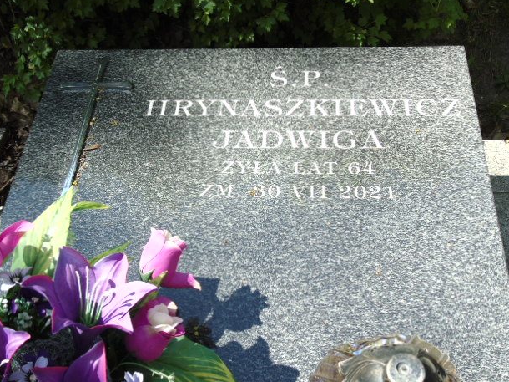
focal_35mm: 42
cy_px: 182
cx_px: 255
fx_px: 617
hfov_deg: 44.8
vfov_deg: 34.3
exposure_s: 1/250
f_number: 3.9
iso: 80
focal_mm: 7.1
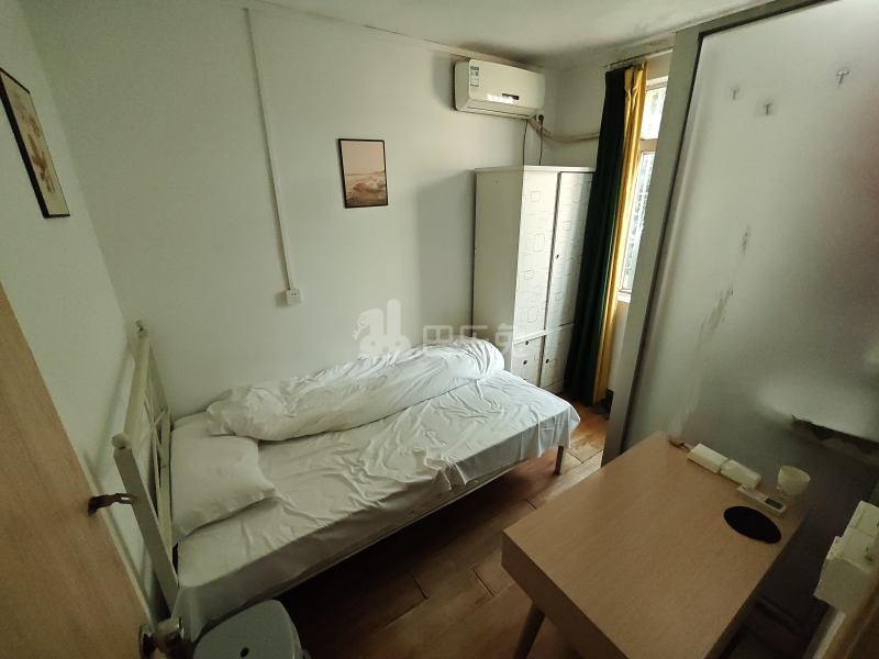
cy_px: 330
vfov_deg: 81.7
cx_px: 440
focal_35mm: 15
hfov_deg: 98.2
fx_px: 381
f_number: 2.2
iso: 320
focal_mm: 1.91
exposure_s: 1/100
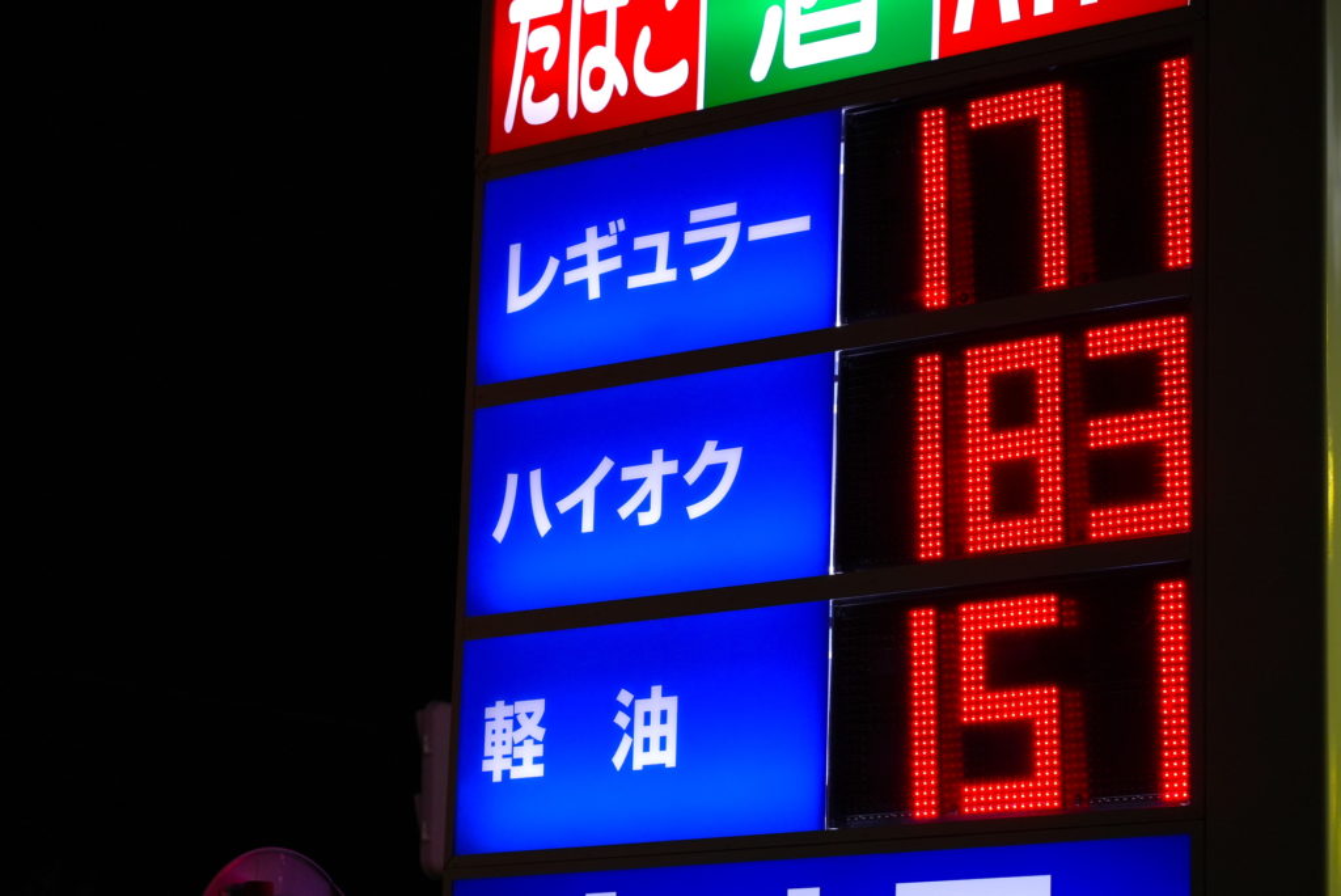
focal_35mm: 105
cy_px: 448
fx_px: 3913
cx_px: 670
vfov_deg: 13.1
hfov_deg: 19.4
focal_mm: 105
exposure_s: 1/125
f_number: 4.5
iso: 1000
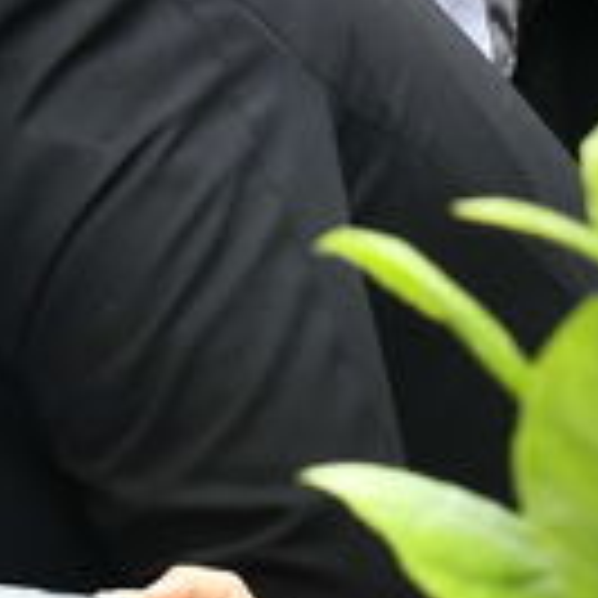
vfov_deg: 6.9
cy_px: -38
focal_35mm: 251
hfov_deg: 7.0
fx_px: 4906
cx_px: 319
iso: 500
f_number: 5.6
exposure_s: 1/320
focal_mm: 28
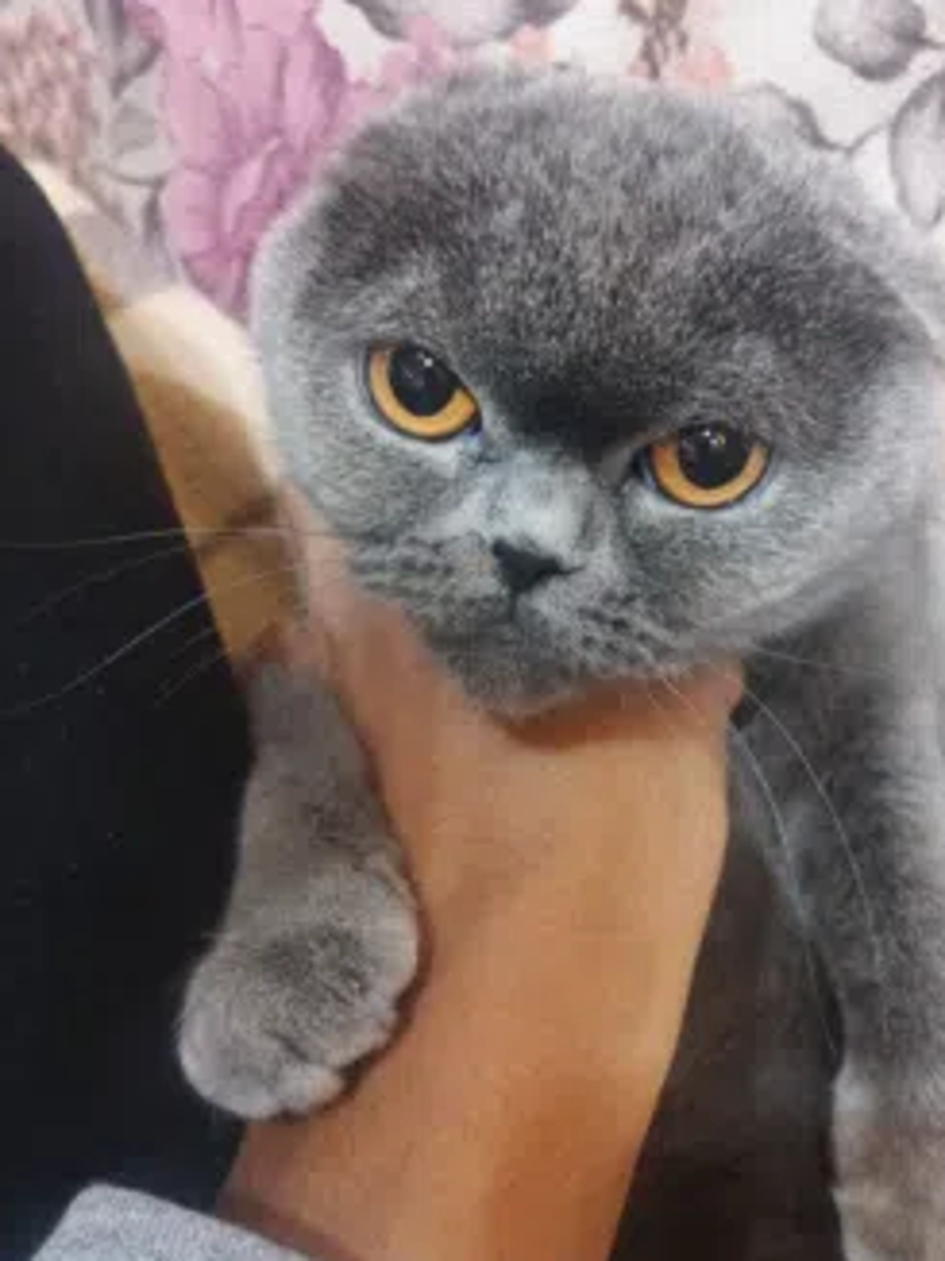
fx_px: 1202
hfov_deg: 42.8
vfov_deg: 55.3
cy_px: 694
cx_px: 548
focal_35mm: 33
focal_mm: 4.11
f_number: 1.6
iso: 1909
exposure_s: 1/20
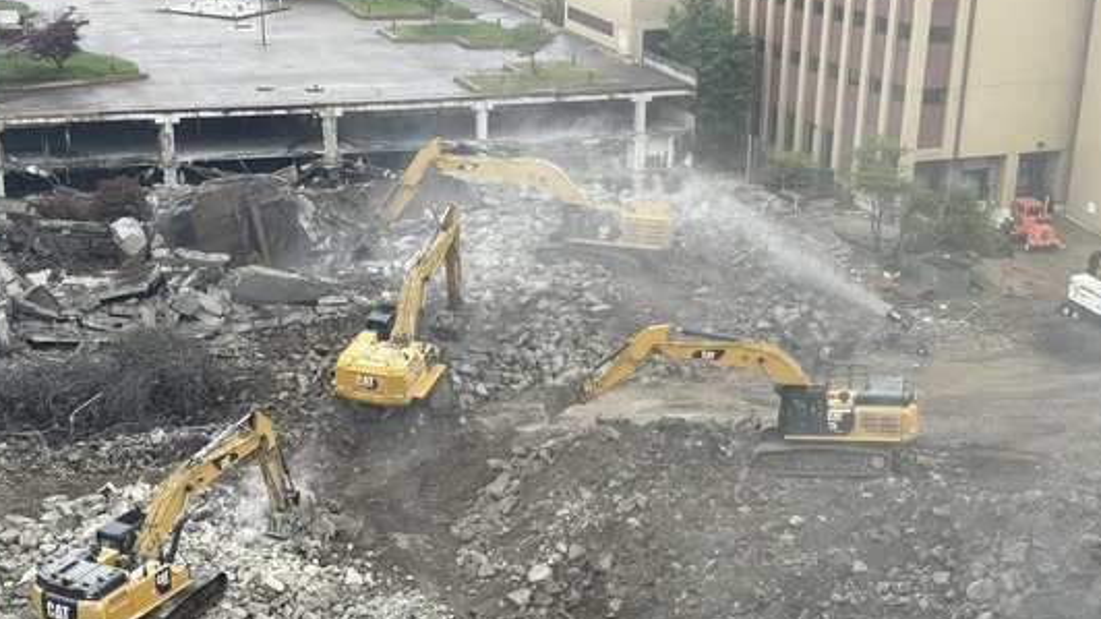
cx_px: 563
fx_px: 1635
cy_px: 411
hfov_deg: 37.2
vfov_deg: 21.4
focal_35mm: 56
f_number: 1.78
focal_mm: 6.76
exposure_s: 1/288
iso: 64
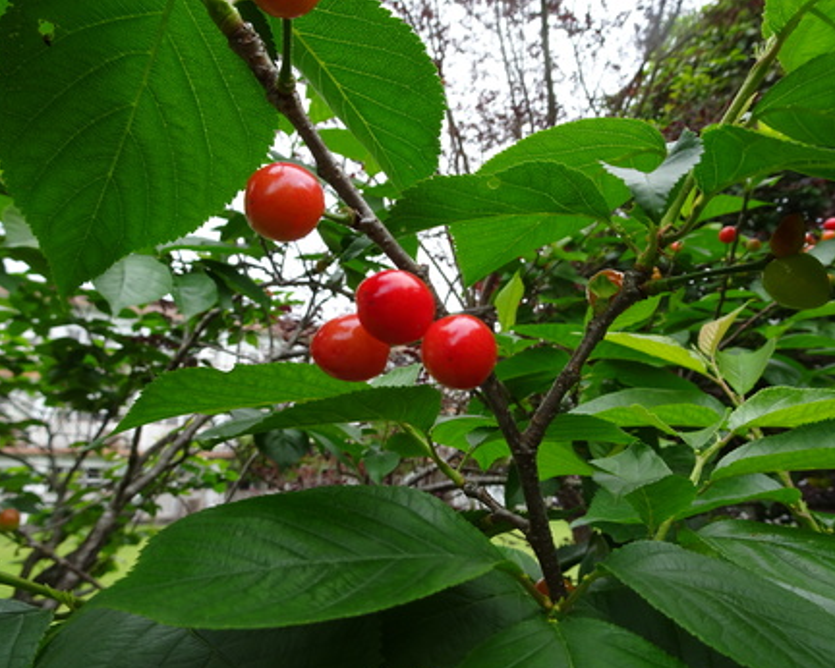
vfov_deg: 55.0
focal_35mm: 26
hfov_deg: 66.0
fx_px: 643
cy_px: 332
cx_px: 441
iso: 80
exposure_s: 1/250
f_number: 3.5
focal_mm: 4.1
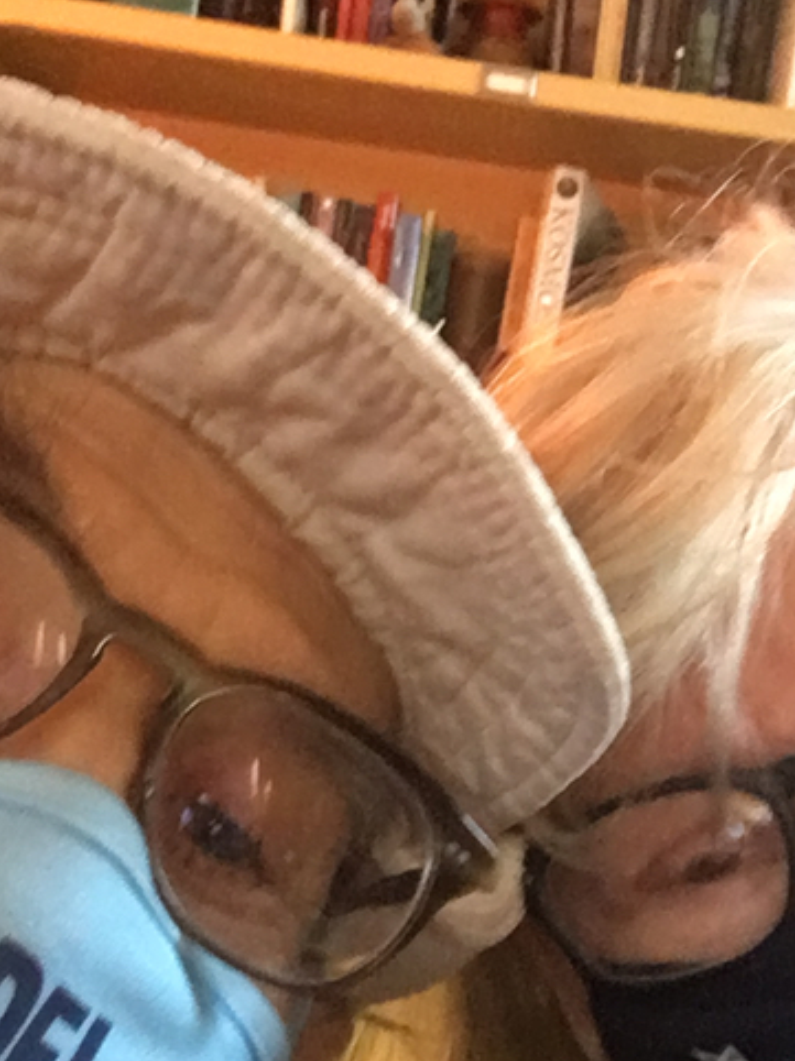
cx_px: 322
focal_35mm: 31
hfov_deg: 45.2
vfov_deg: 57.4
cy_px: 683
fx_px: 950
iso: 500
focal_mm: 2.65
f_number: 2.2
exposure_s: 1/15
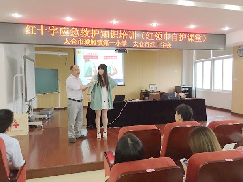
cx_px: 122
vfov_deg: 48.2
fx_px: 204
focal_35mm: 29
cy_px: 91
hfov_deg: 61.7
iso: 125
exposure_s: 1/33
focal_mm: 4.15
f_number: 2.2
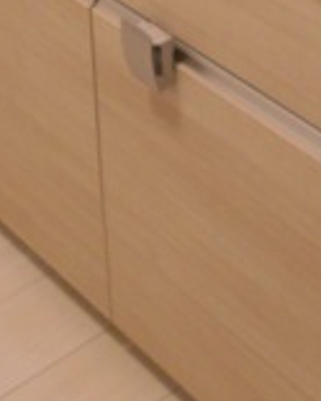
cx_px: 182
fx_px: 1234
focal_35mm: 104
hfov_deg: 14.8
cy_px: -136
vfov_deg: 17.2
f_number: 3.2
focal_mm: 4.6
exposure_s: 1/30
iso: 250
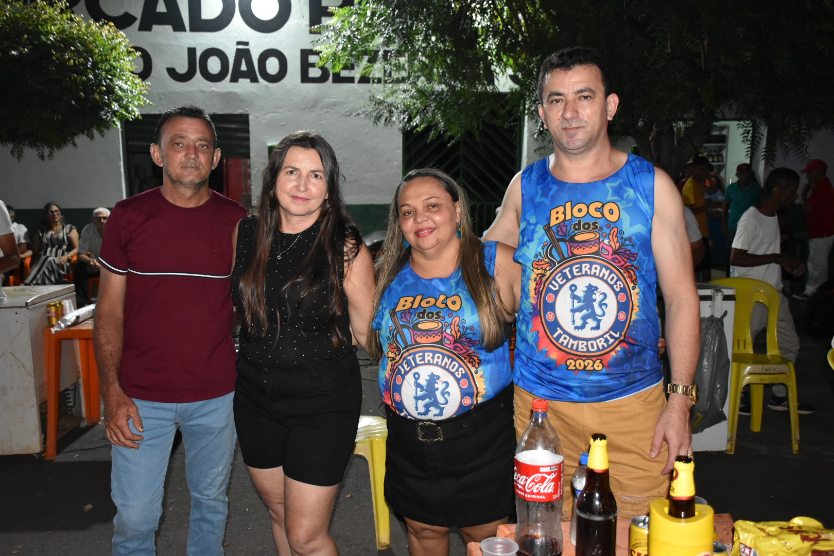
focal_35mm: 33
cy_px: 278
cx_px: 417
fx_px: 764
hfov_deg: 57.2
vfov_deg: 40.0
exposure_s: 1/100
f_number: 3.5
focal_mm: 22
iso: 2500
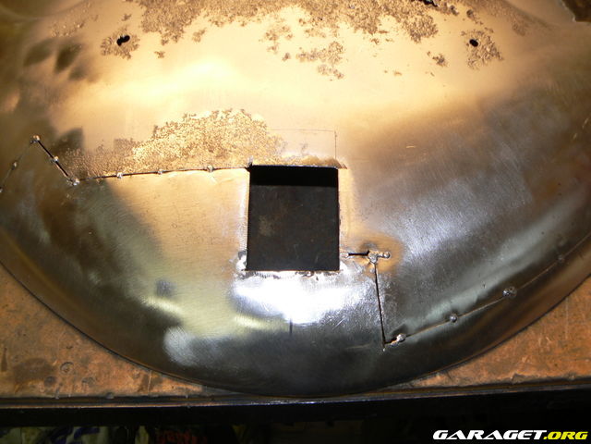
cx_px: 296
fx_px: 615
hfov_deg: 51.4
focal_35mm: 36
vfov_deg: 39.7
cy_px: 222
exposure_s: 1/30
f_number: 2.8
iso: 80
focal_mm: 6
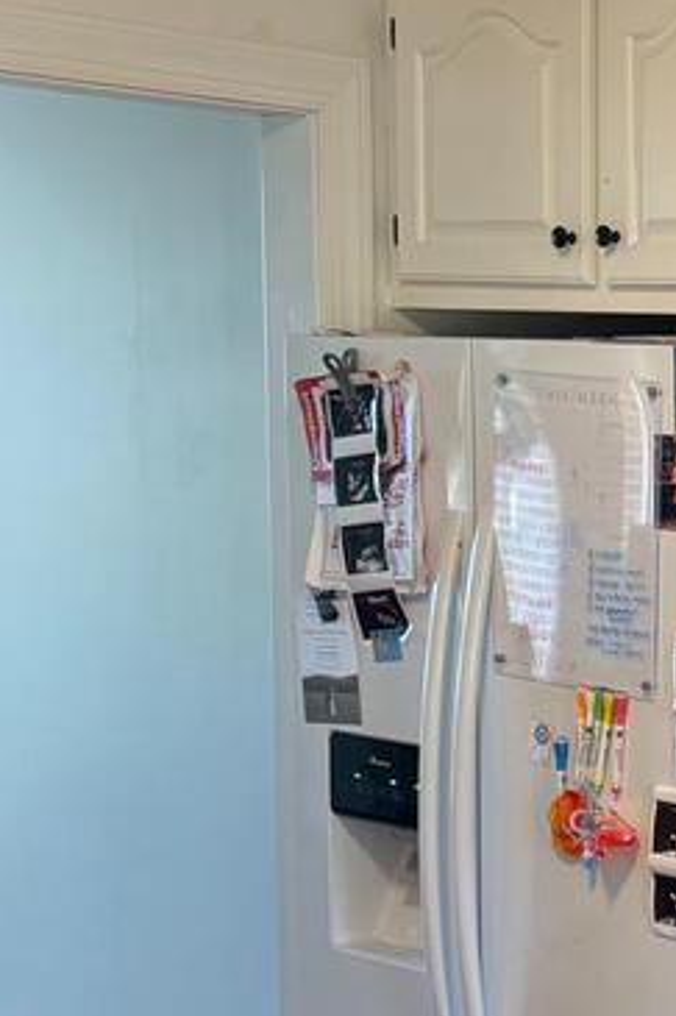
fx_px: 2255
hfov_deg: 15.4
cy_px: 671
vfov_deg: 25.3
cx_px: 1077
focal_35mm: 80
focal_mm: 5.96
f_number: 1.6
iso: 125
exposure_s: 1/60
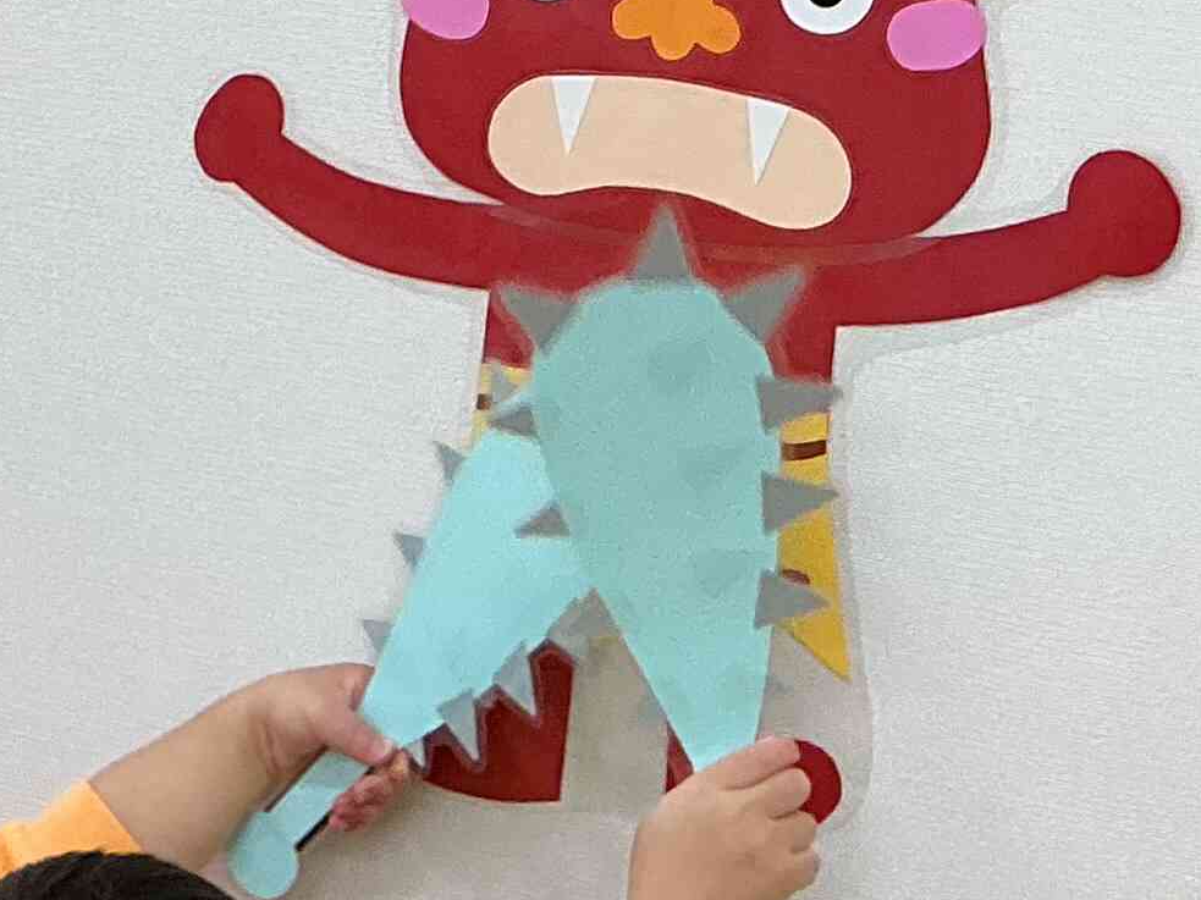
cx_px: 51
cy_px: 1076
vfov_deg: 12.2
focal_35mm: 119
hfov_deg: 16.3
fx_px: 4128
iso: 40
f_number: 1.8
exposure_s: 1/120
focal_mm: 3
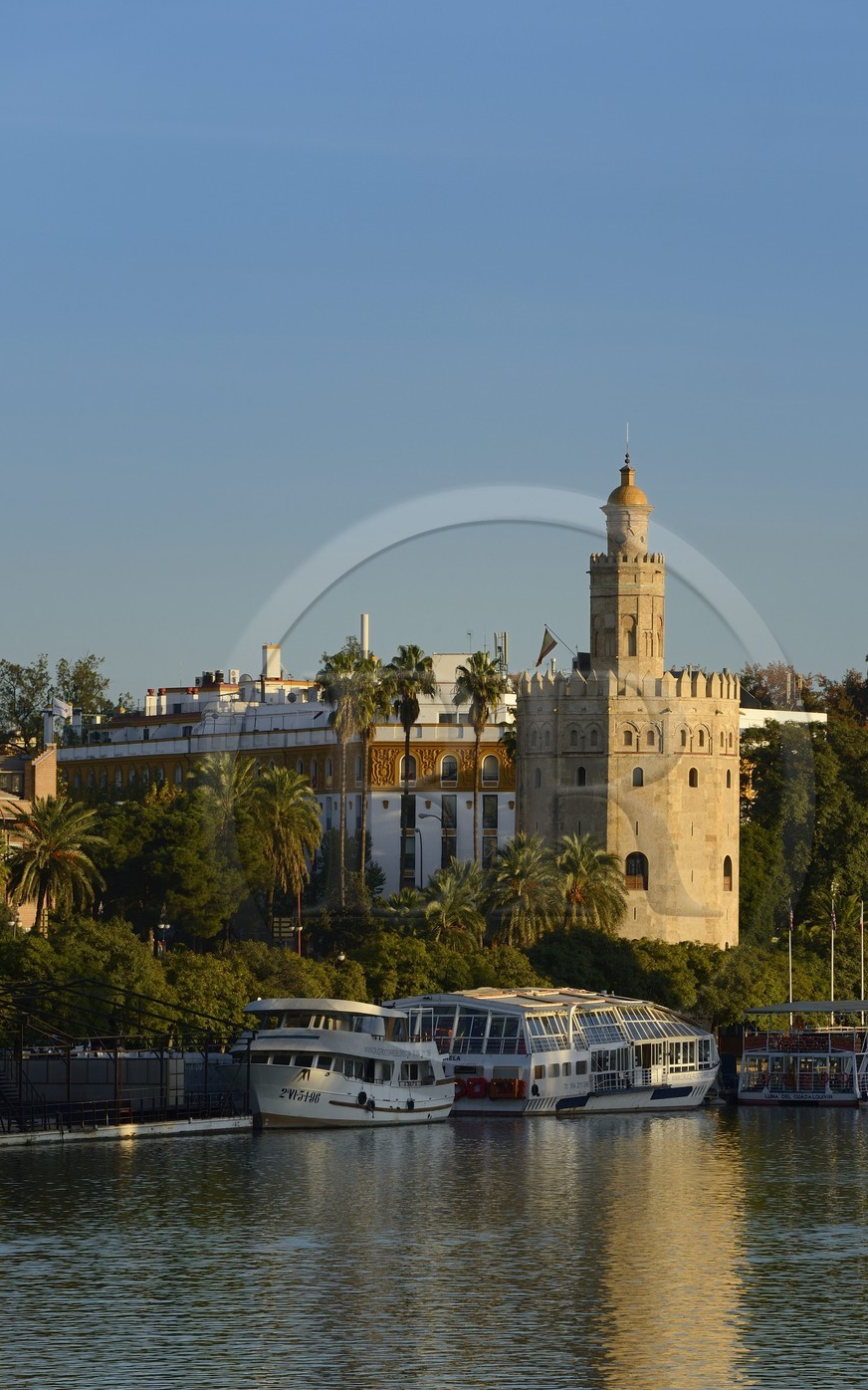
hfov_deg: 6.1
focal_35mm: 216
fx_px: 8179
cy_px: 796
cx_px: 508
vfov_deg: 9.7
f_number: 13
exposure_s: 1/200
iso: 200
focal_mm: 185
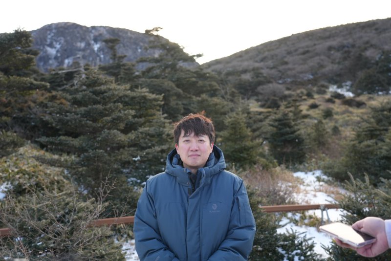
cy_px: 130
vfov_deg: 31.2
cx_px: 196
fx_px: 467
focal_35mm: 43
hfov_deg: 45.4
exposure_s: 1/160
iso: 500
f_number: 4
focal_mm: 43
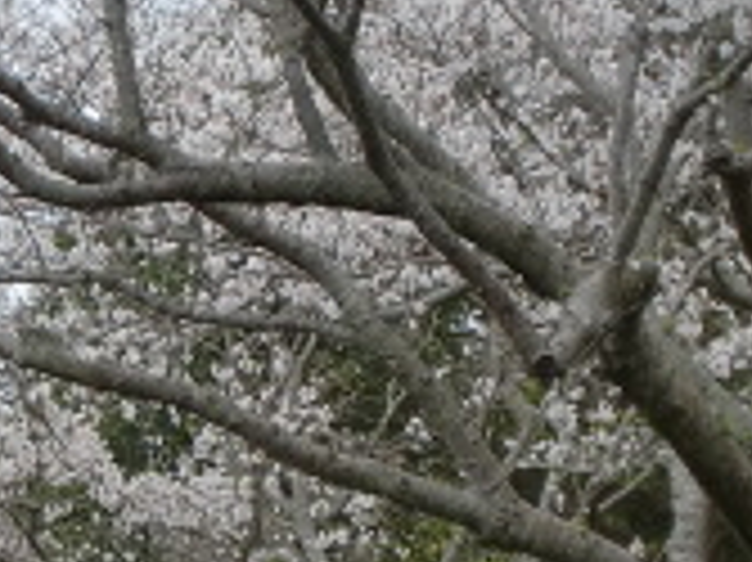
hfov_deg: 8.6
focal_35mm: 230
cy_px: 333
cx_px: 14
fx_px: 4993
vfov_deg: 6.5
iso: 64
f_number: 4
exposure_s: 1/320
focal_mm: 10.4
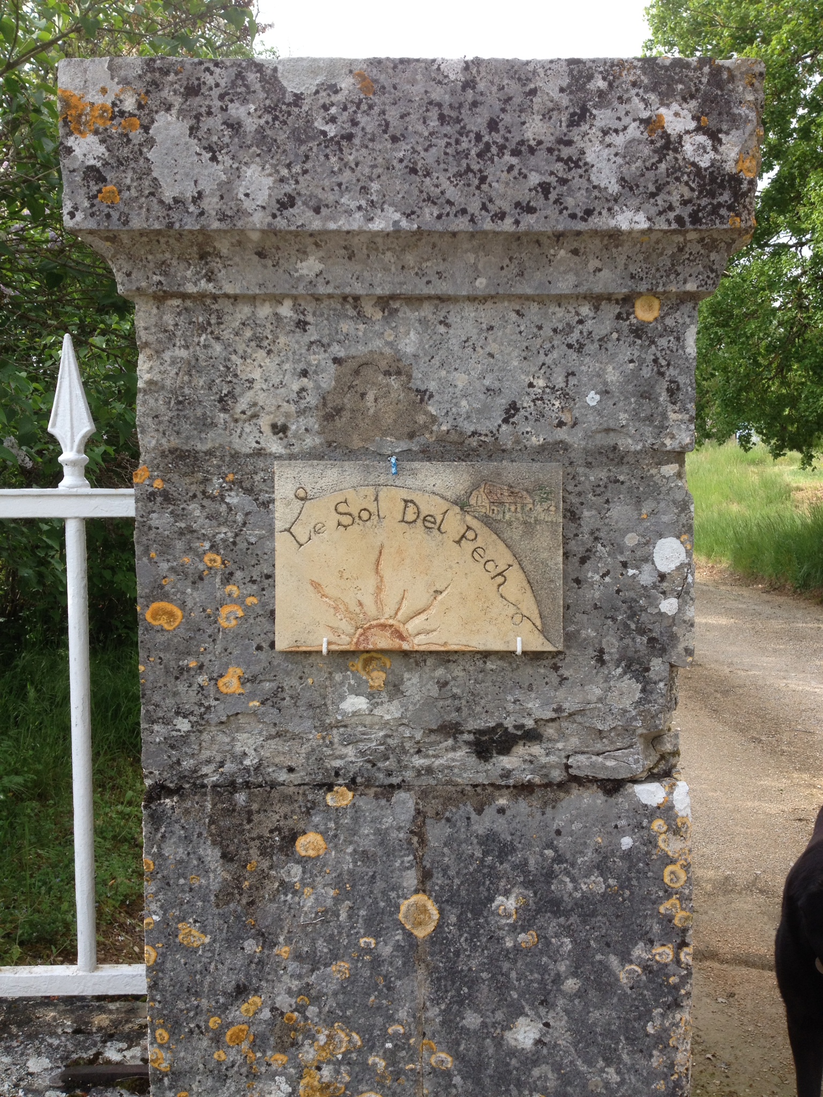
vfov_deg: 52.6
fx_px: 1110
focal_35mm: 35
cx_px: 412
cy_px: 548
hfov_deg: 40.7
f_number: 2.4
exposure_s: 1/472
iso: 50
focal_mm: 4.28
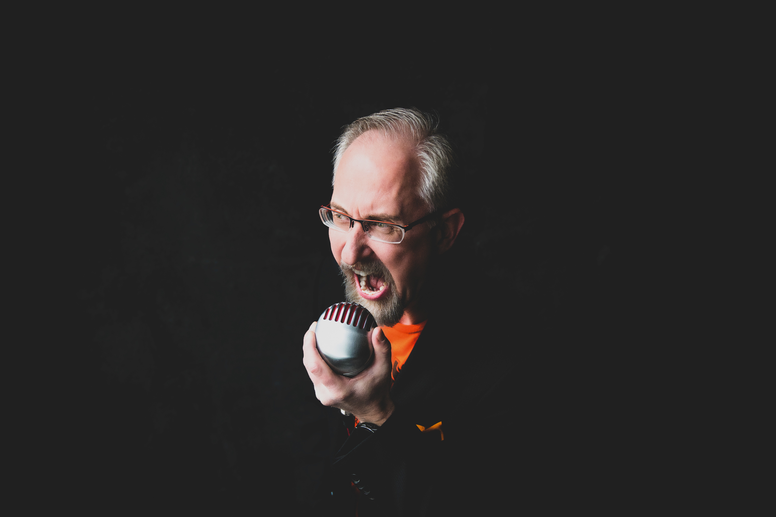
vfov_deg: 36.9
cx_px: 388
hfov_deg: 53.1
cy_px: 258
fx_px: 776
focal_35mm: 36
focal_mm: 36
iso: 8000
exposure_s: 1/2000
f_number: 4
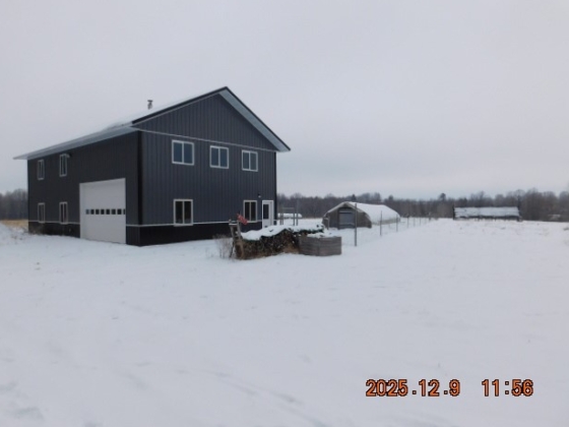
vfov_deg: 56.8
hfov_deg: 71.6
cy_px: 212
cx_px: 273
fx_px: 394
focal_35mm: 24
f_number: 3
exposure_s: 1/1250
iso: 125
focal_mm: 4
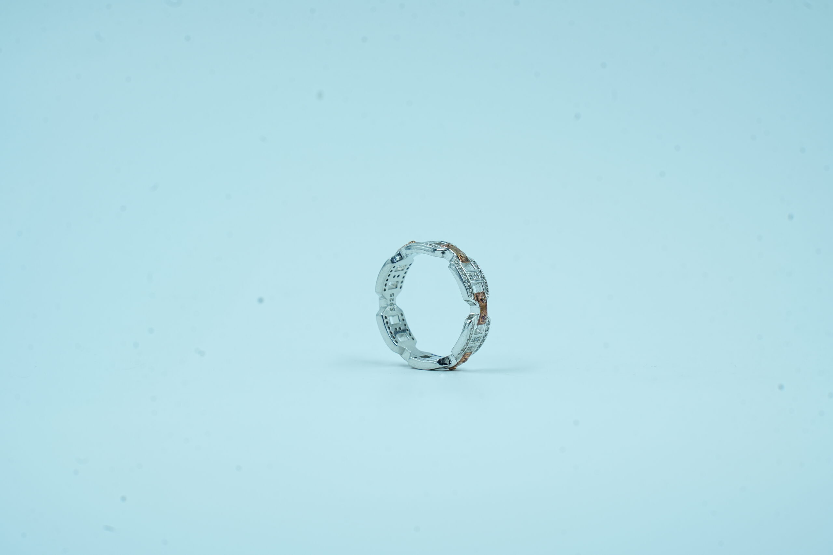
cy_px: 278
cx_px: 416
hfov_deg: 19.5
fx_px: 2430
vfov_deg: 13.0
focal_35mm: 105
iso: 400
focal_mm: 105
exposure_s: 1/125
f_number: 11
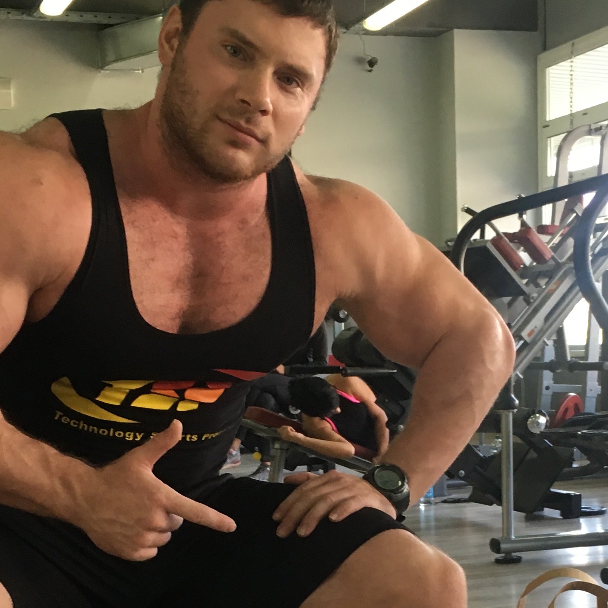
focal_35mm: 69
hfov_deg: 25.0
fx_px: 1371
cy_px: 556
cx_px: 326
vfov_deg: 24.2
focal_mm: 4.15
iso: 50
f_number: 2.2
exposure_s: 1/33
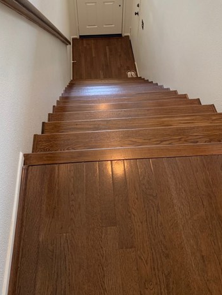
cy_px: 112
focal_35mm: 36
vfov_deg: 50.9
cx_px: 101
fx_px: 308
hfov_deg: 39.7
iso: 160
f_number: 1.8
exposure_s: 1/60
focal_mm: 4.25
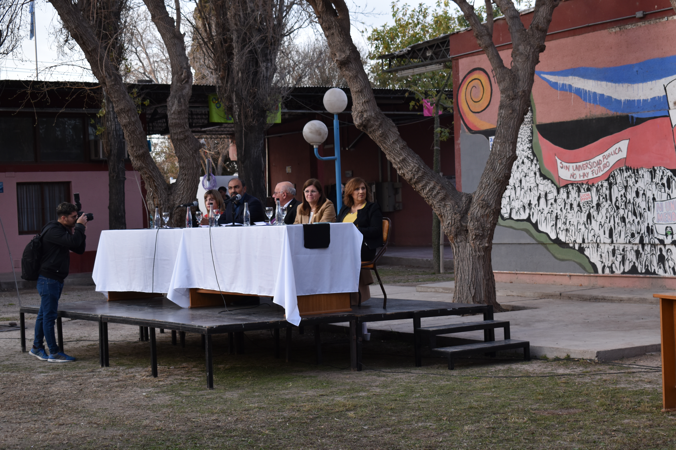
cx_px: 338
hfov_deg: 29.9
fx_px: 1267
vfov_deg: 20.2
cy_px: 225
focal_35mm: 68
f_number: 6.3
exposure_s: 1/160
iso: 400
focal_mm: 45
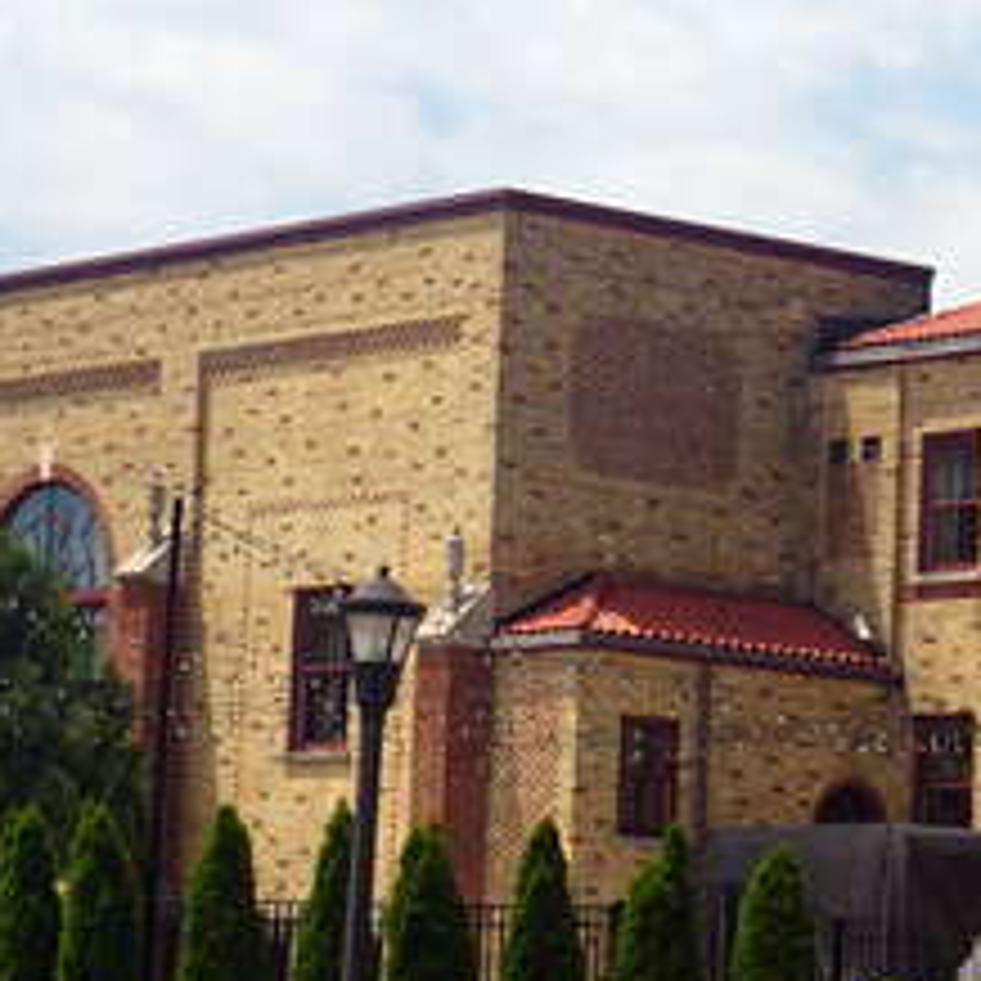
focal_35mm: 155
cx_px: 1066
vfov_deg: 11.3
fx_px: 4956
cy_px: 583
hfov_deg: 11.2
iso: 100
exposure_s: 1/200
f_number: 11
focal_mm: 33
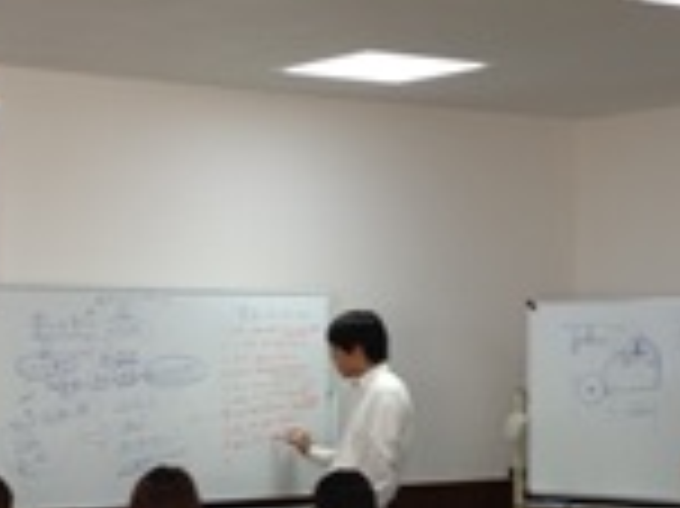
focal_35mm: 104
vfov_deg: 14.1
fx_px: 2041
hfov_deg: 18.9
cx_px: 293
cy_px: 391
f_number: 2.4
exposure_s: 1/30
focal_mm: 4.28
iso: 64
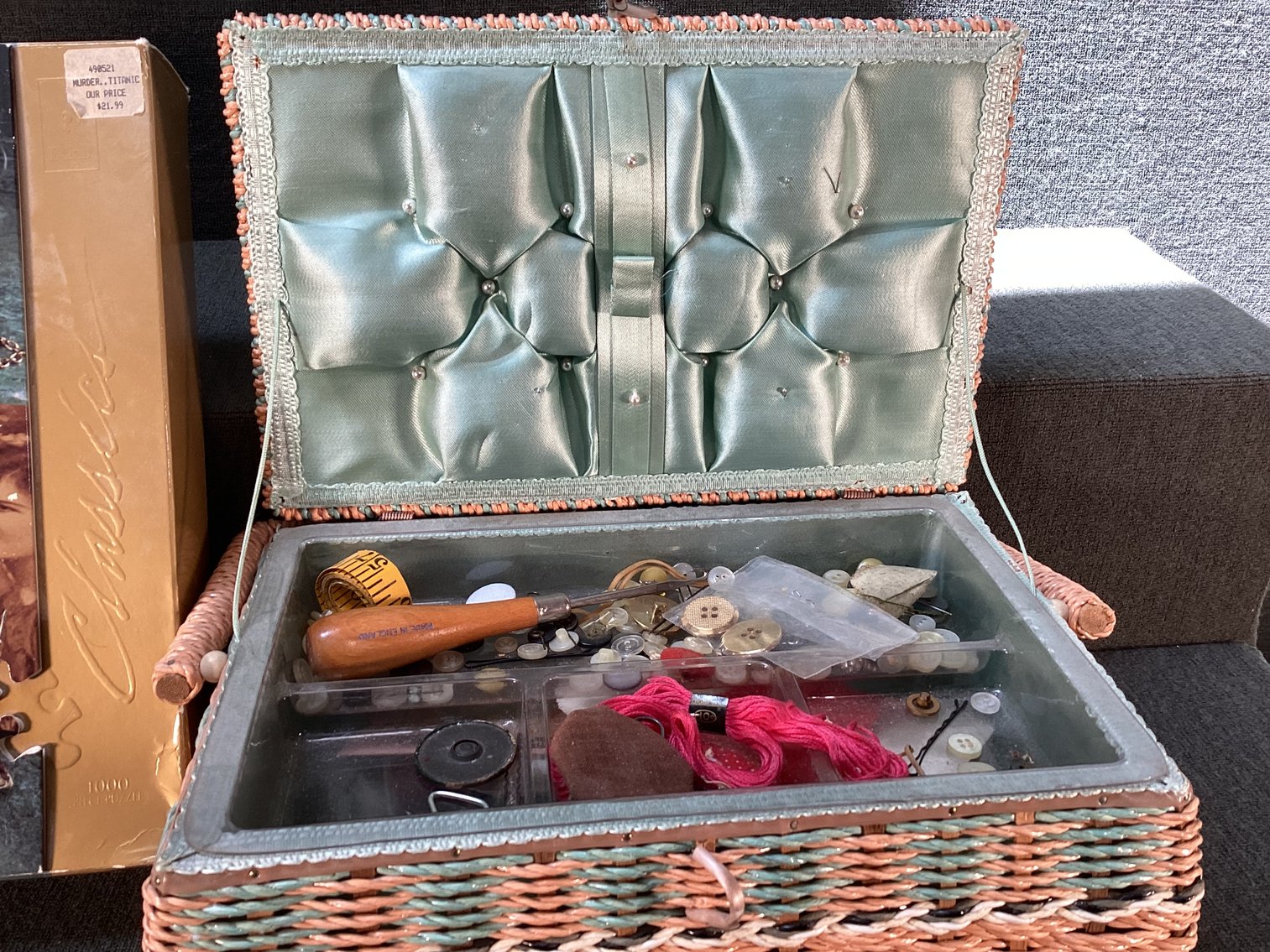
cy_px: 476
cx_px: 635
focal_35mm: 31
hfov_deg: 58.3
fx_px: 1137
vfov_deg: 45.4
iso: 64
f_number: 2.4
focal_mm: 3.3
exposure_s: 1/100
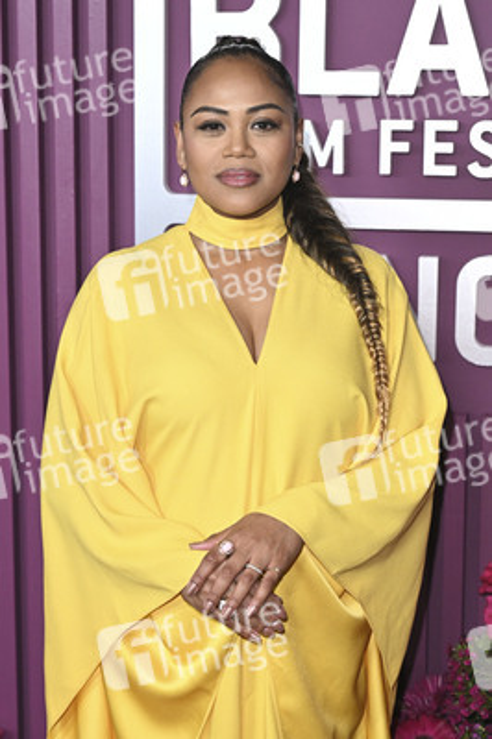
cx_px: 246
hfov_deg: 20.0
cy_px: 370
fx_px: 1396
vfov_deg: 29.7
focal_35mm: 68
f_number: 5.6
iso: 2500
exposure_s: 1/320
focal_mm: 68
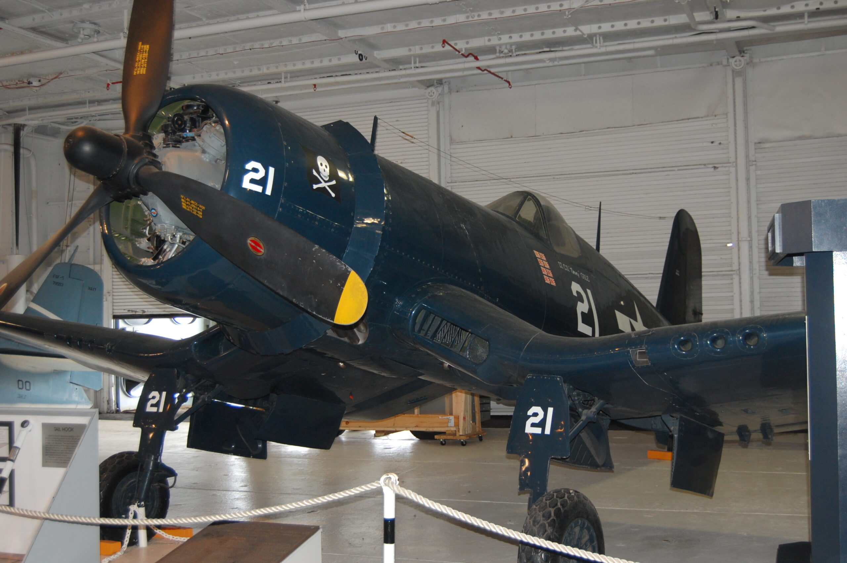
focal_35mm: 42
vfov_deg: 31.8
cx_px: 424
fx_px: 987
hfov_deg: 46.4
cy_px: 282
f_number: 4.2
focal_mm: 28
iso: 640
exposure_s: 1/60
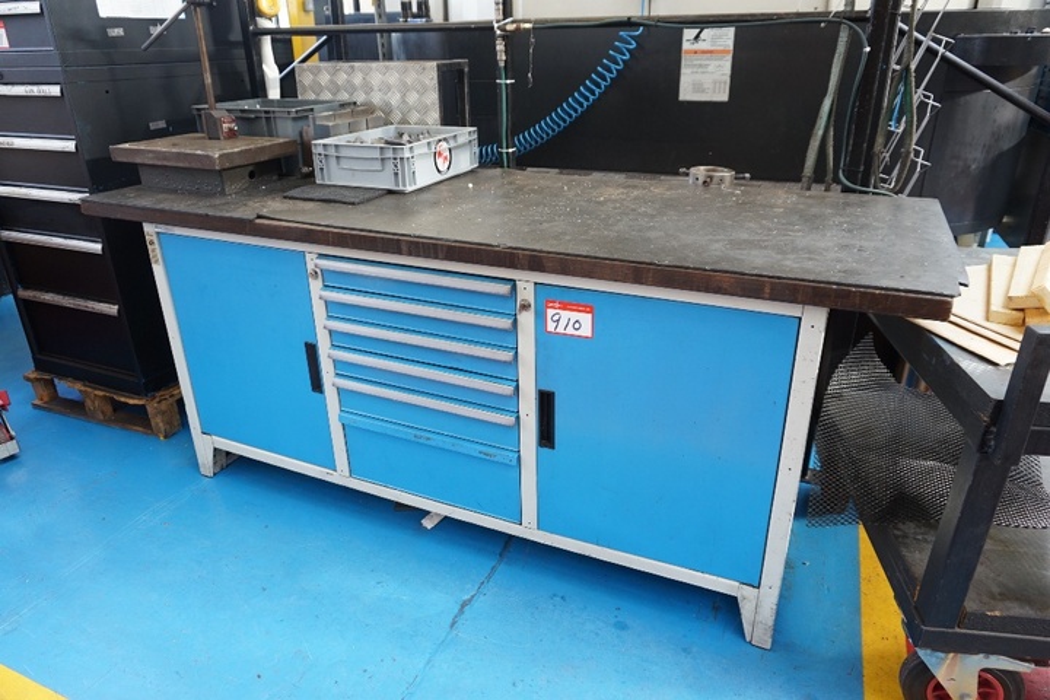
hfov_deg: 73.7
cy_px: 350
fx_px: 700
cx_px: 525
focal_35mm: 24
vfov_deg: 53.1
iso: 500
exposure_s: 1/160
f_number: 4
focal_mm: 16
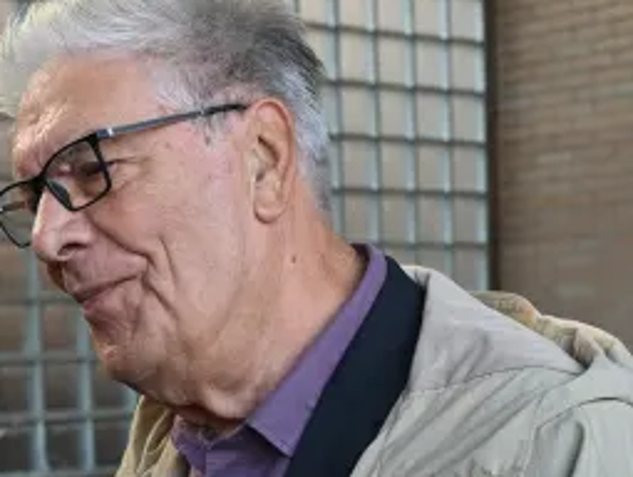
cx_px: 186
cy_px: 483
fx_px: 1886
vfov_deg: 14.2
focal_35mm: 103
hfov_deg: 19.0
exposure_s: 1/200
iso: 800
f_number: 6.3
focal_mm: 36
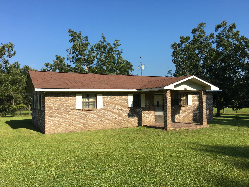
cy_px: 94
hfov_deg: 61.7
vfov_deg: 48.2
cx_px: 124
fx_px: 209
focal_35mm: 29
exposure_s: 1/1241
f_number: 2.2
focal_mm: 4.15
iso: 25
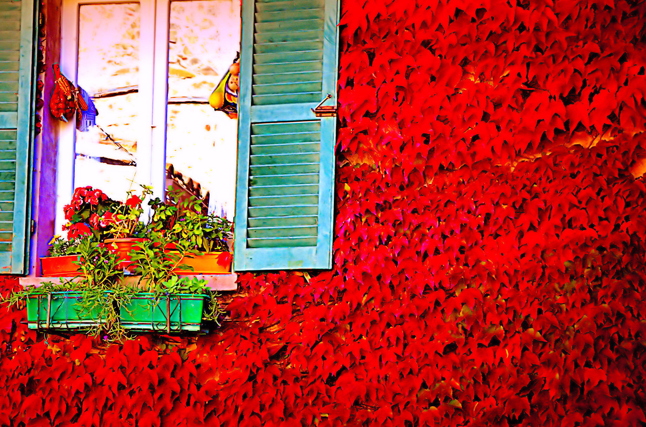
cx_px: 245
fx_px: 2590
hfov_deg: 14.2
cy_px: 185
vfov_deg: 9.4
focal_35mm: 145
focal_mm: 75
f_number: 8
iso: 1000
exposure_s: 1/400
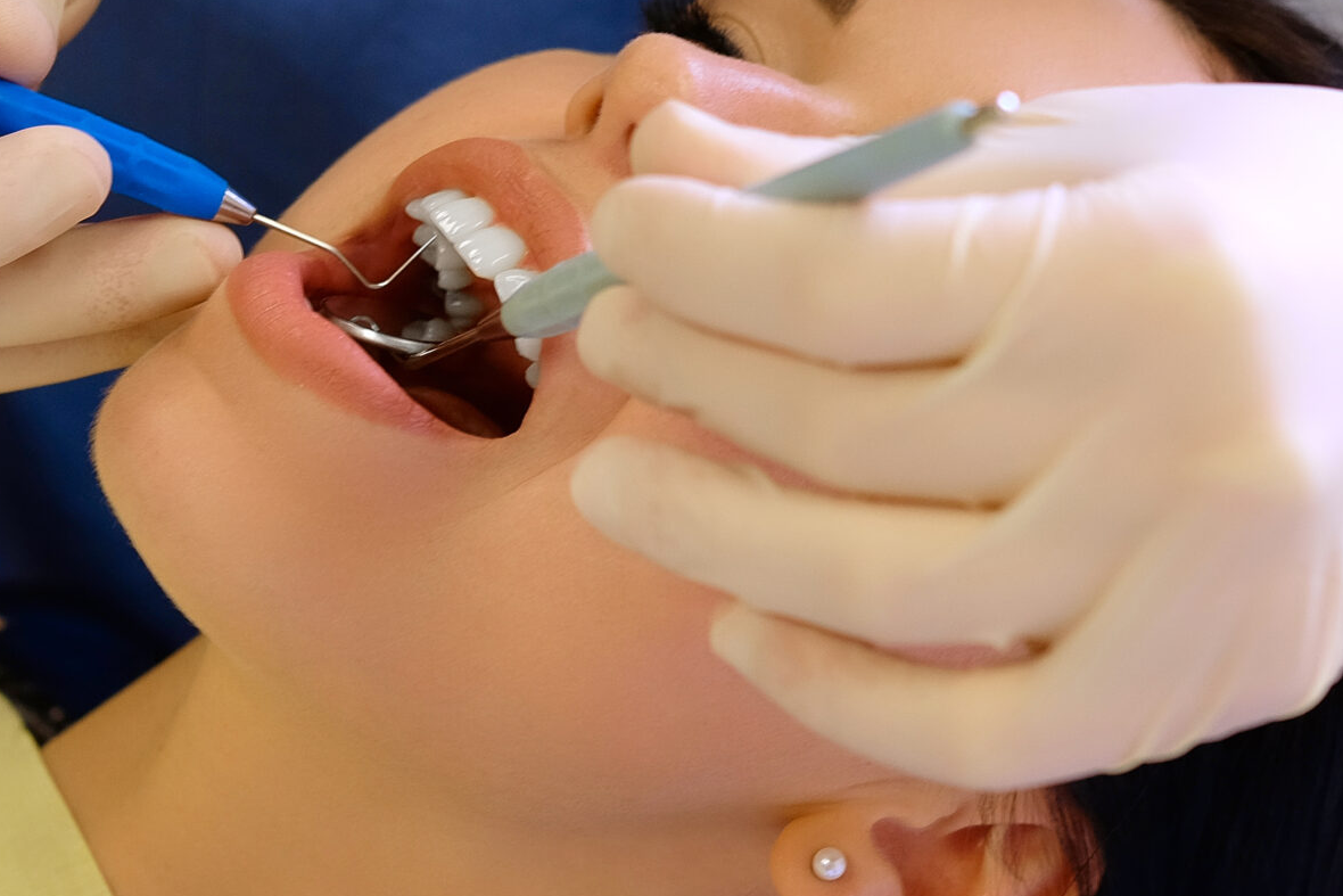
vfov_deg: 11.9
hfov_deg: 17.8
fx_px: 4290
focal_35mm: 115
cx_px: 493
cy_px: 291
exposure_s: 1/125
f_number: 2.8
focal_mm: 35
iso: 400
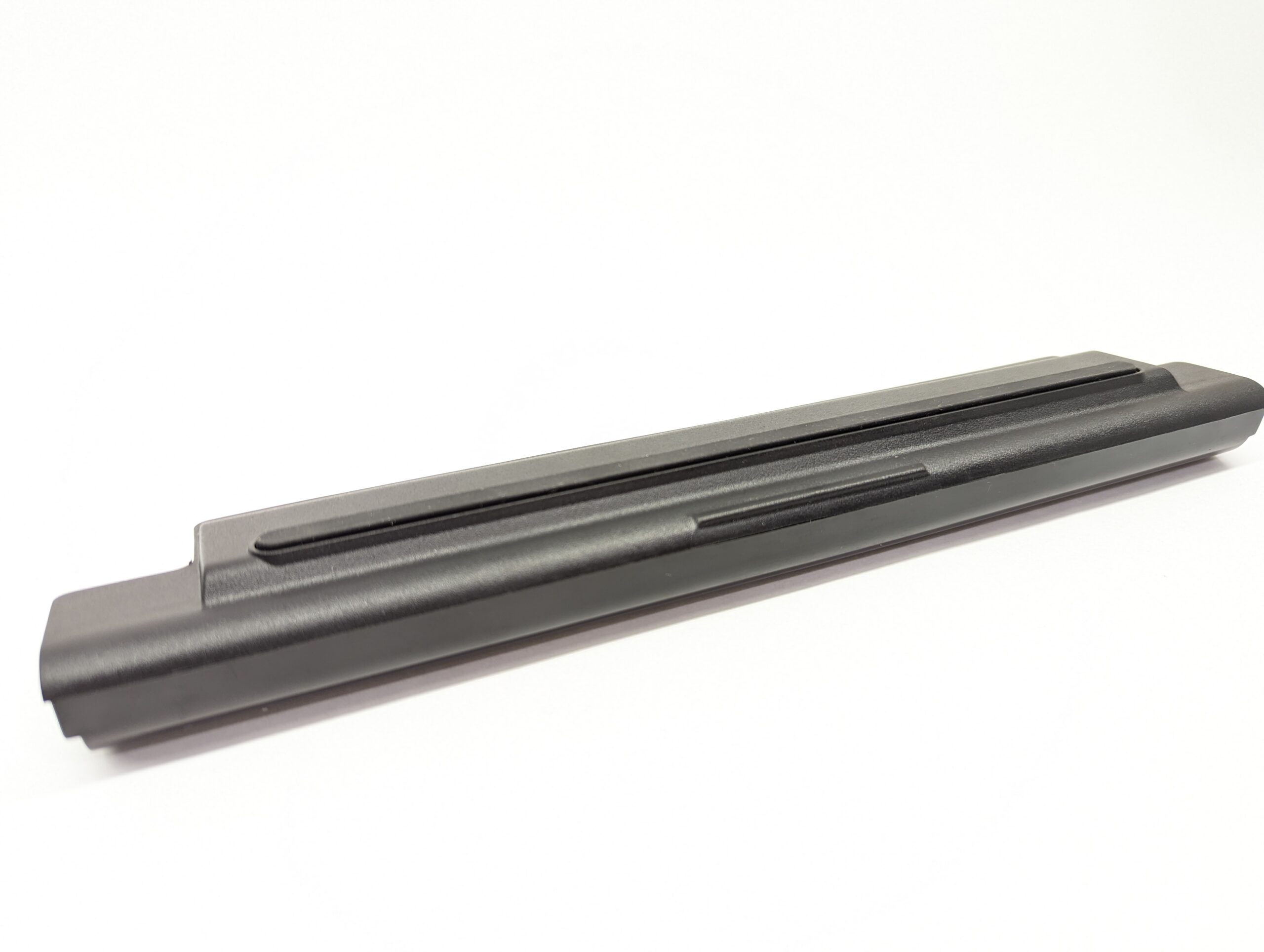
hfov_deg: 71.5
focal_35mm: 24
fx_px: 878
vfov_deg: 56.9
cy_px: 476
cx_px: 632
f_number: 1.85
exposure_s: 1/90
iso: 142
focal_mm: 6.81
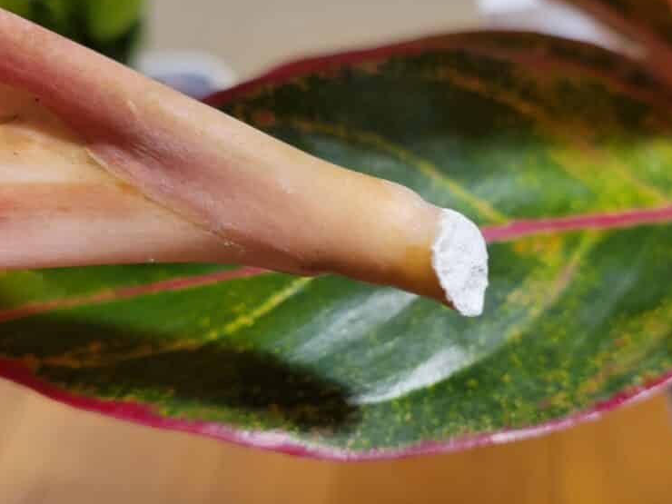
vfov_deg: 39.5
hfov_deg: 51.0
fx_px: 699
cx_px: 406
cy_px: 295
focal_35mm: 36
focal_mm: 5.4
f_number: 1.8
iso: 250
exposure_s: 1/40
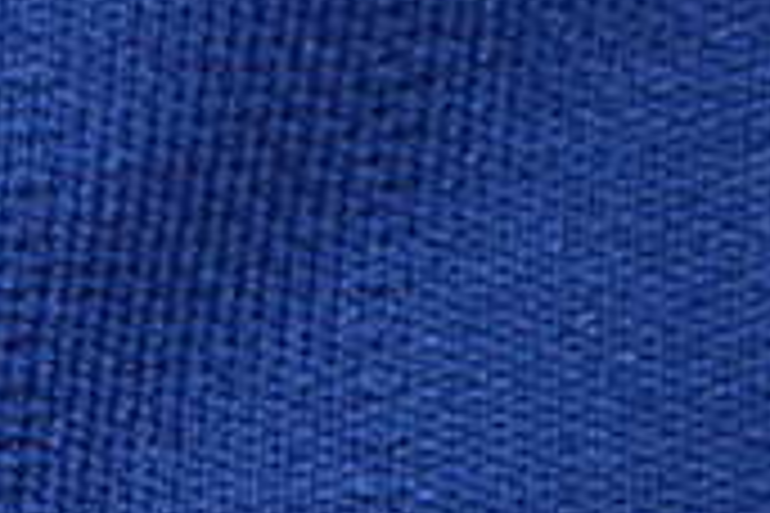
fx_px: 21262
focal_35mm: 994
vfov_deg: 1.4
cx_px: -756
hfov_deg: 2.1
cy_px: 1364
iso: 400
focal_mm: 105
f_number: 5.6
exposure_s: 1/160
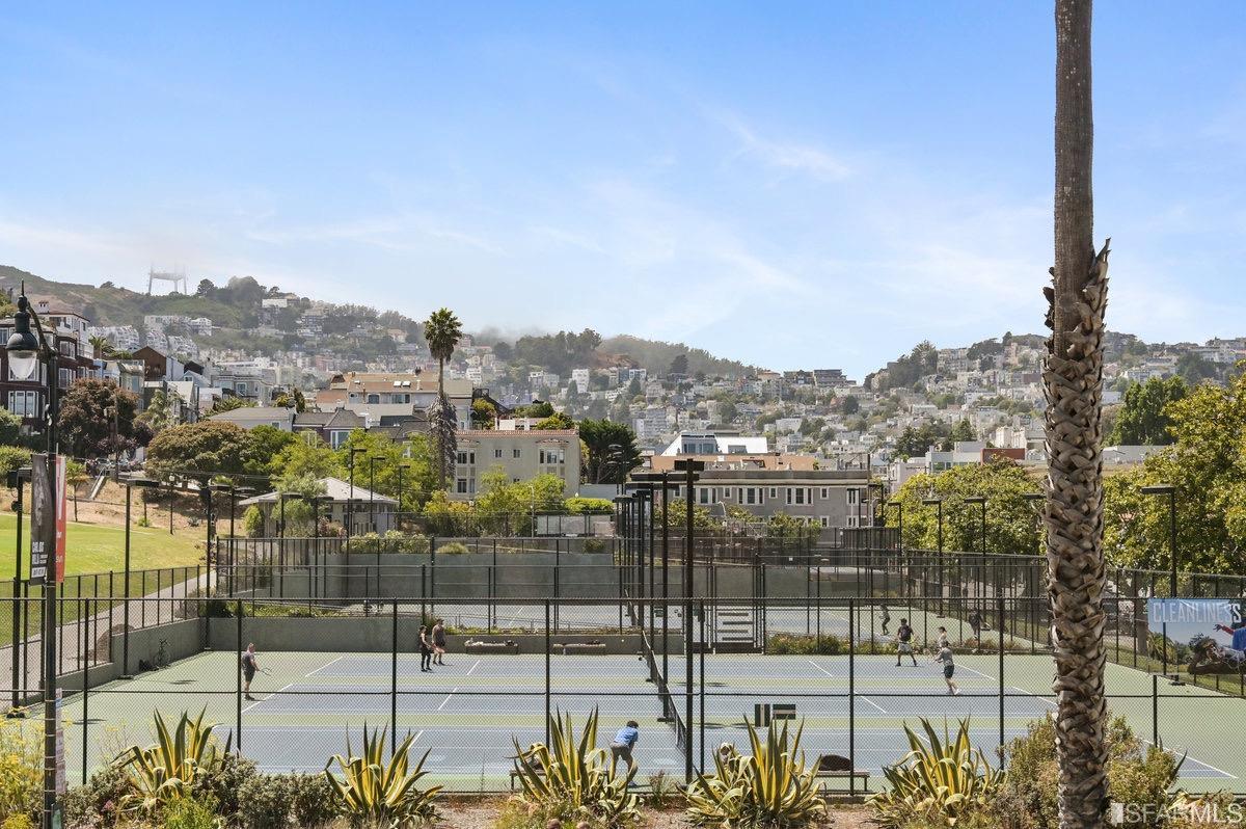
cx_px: 623
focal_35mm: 59
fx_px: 2040
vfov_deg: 23.0
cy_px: 414
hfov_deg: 34.0
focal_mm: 59
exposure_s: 1/1600
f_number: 11
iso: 400
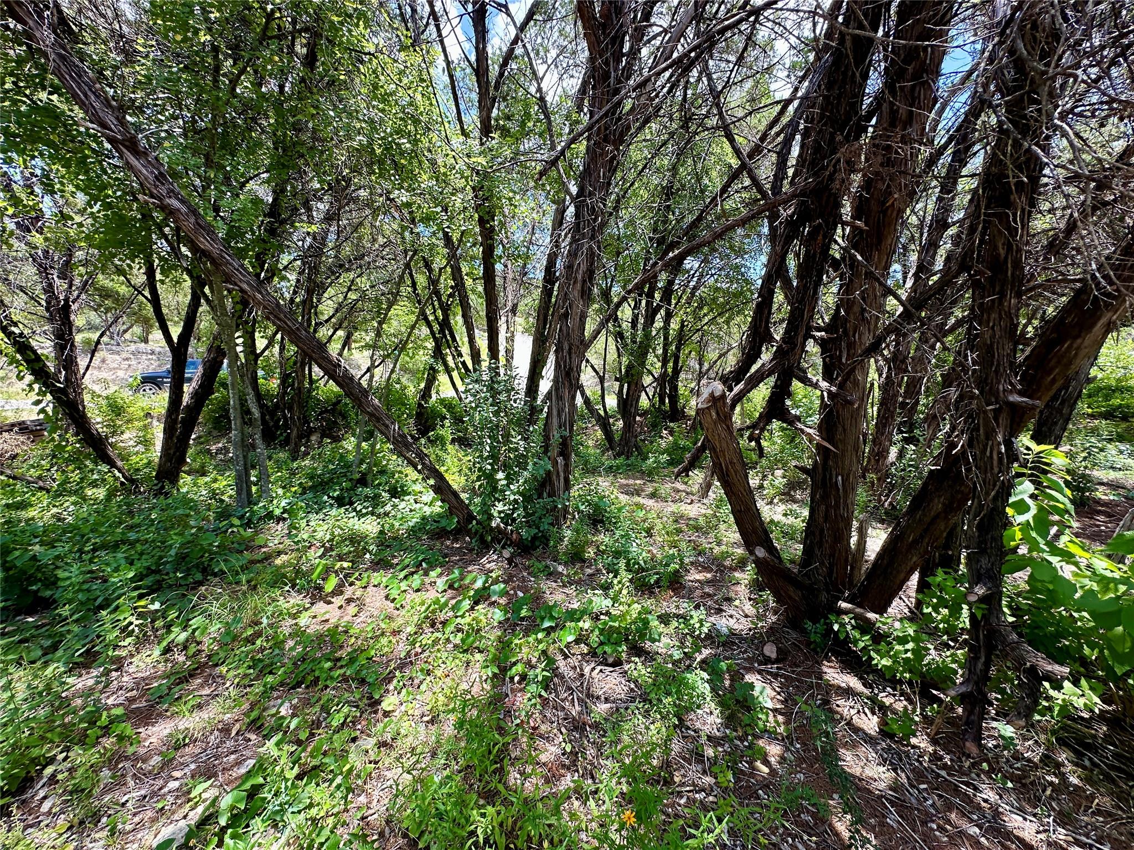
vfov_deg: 85.7
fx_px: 459
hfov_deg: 102.1
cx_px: 567
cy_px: 425
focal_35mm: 14
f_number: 2.2
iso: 40
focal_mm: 2.22
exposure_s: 1/239
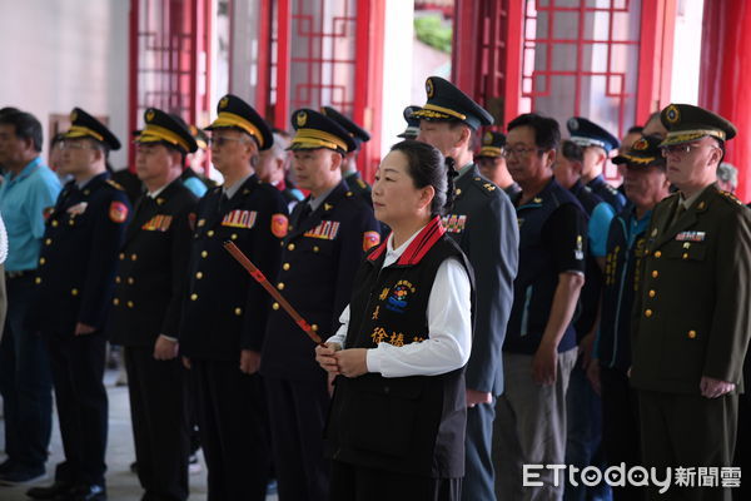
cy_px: 250
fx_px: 2190
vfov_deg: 13.0
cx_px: 376
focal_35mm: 105
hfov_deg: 19.5
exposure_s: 1/80
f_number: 4
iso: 1000
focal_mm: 105
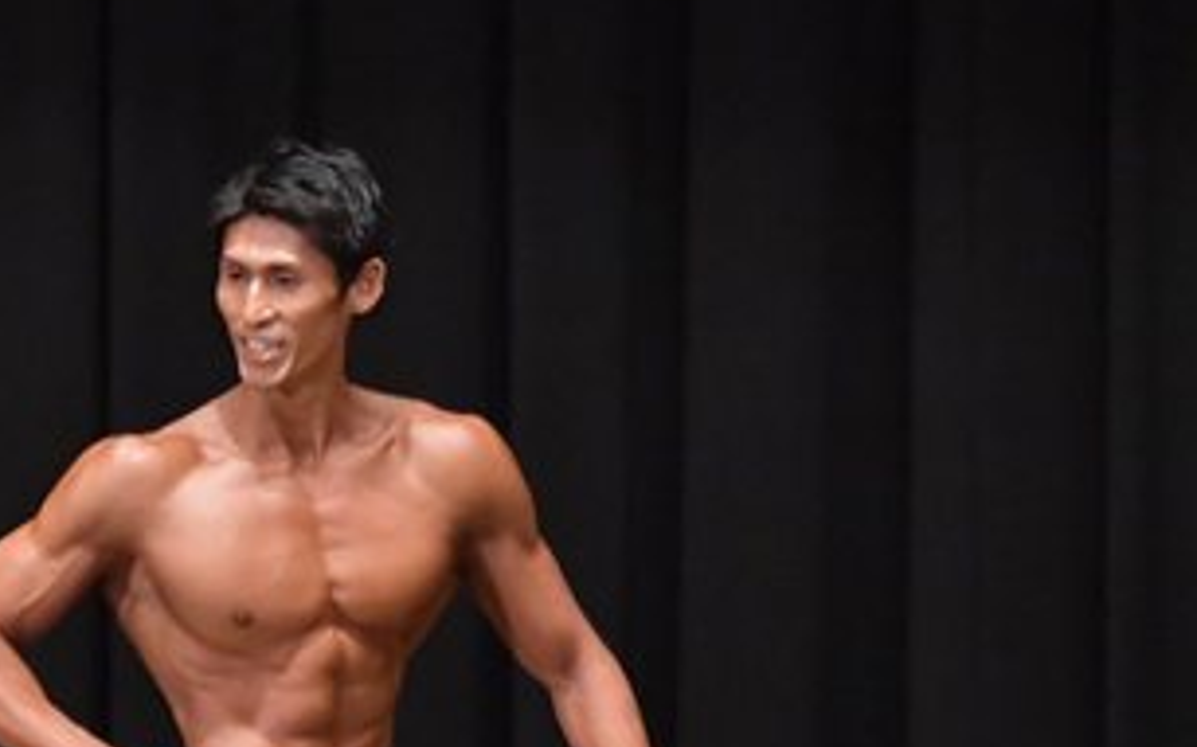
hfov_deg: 4.0
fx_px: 17023
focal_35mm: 522
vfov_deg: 2.5
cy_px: 970
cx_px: -280
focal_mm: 135
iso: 6400
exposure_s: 1/400
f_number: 5.6
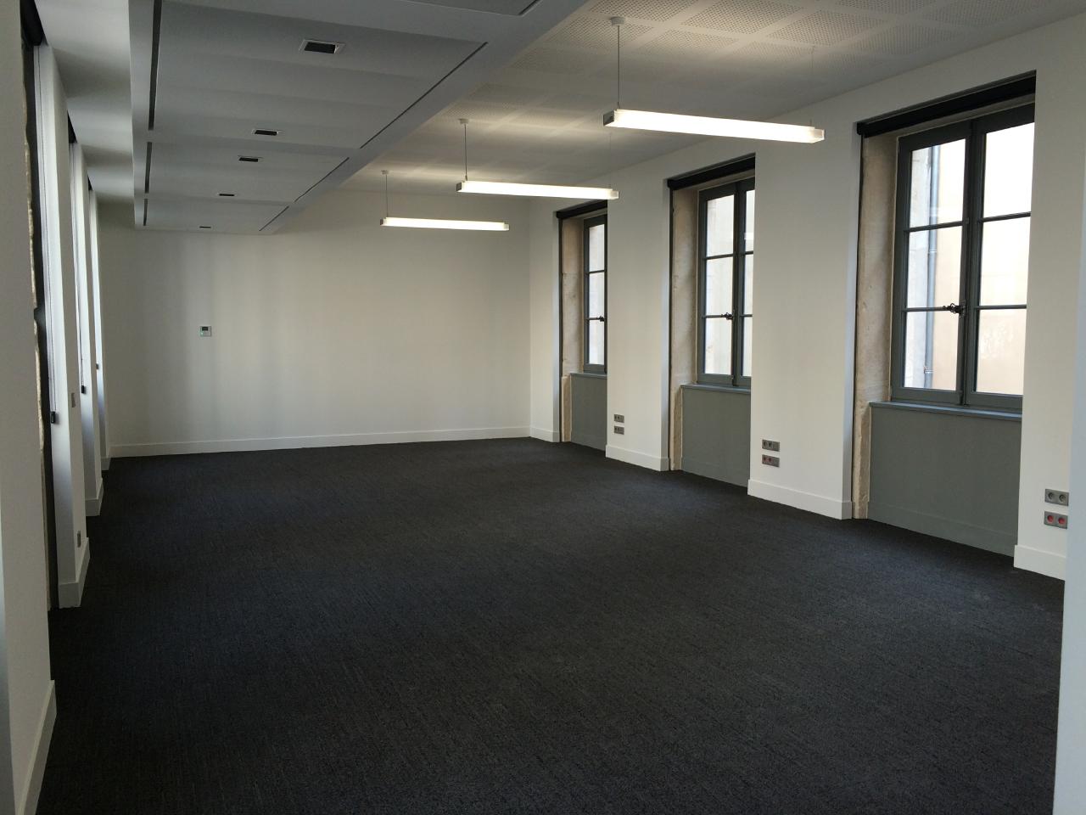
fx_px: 910
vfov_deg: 48.2
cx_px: 543
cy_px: 408
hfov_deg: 61.7
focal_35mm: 29
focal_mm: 4.15
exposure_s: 1/60
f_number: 2.2
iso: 40
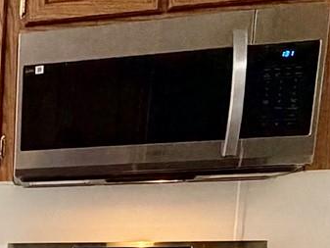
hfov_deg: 18.4
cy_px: 390
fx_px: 811
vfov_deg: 15.7
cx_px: -253
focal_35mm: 85
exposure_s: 1/60
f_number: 2.2
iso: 250
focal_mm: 2.22
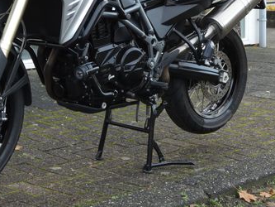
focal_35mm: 96
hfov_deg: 20.3
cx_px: 85
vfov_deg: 15.2
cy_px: 22
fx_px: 763
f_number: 3.9
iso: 160
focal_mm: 9
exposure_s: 1/80
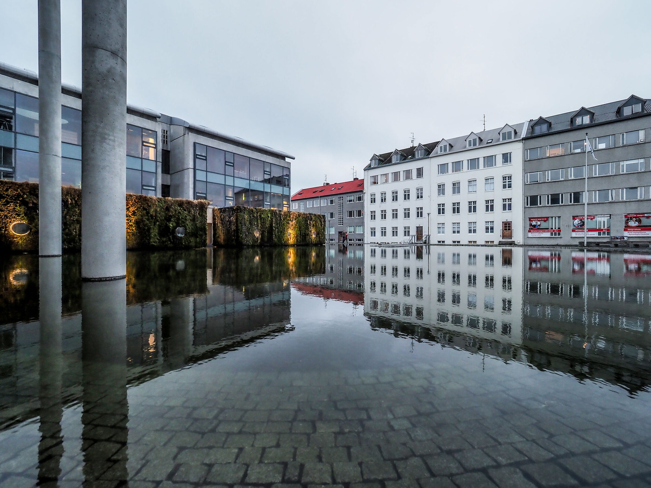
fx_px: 263
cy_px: 244
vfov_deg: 85.7
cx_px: 326
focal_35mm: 14
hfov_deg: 102.1
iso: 800
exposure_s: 1/60
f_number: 2.8
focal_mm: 7
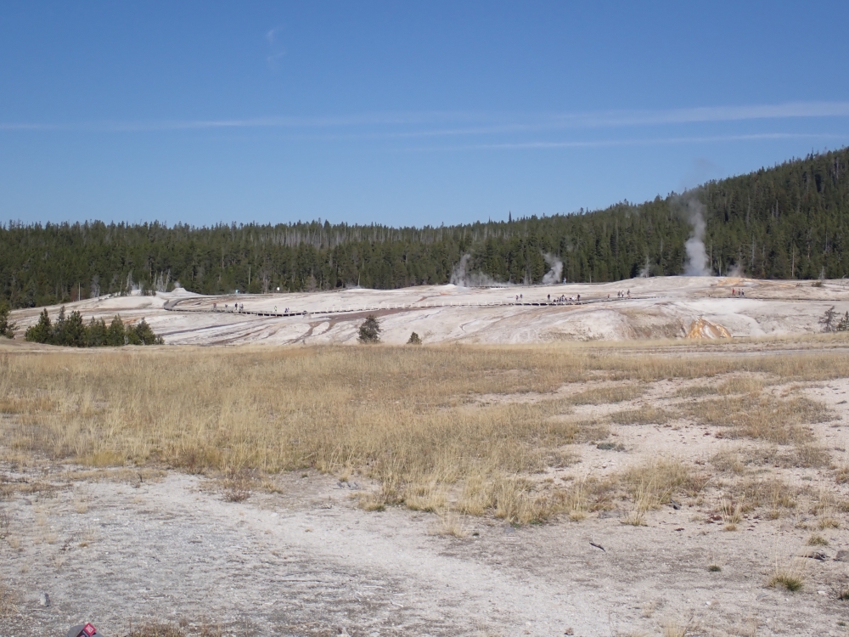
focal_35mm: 62
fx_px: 1521
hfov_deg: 31.2
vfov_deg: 23.7
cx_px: 424
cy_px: 318
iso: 100
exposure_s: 1/1000
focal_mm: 11.09
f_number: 5
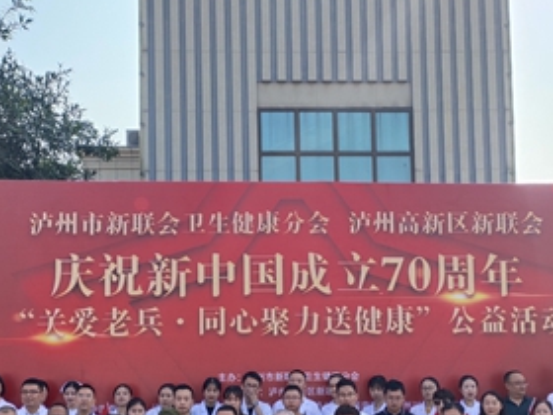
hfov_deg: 45.8
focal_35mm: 41
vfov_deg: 34.2
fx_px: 655
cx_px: 273
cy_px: 325
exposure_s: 1/5677
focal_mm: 4.76
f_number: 1.79
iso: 56
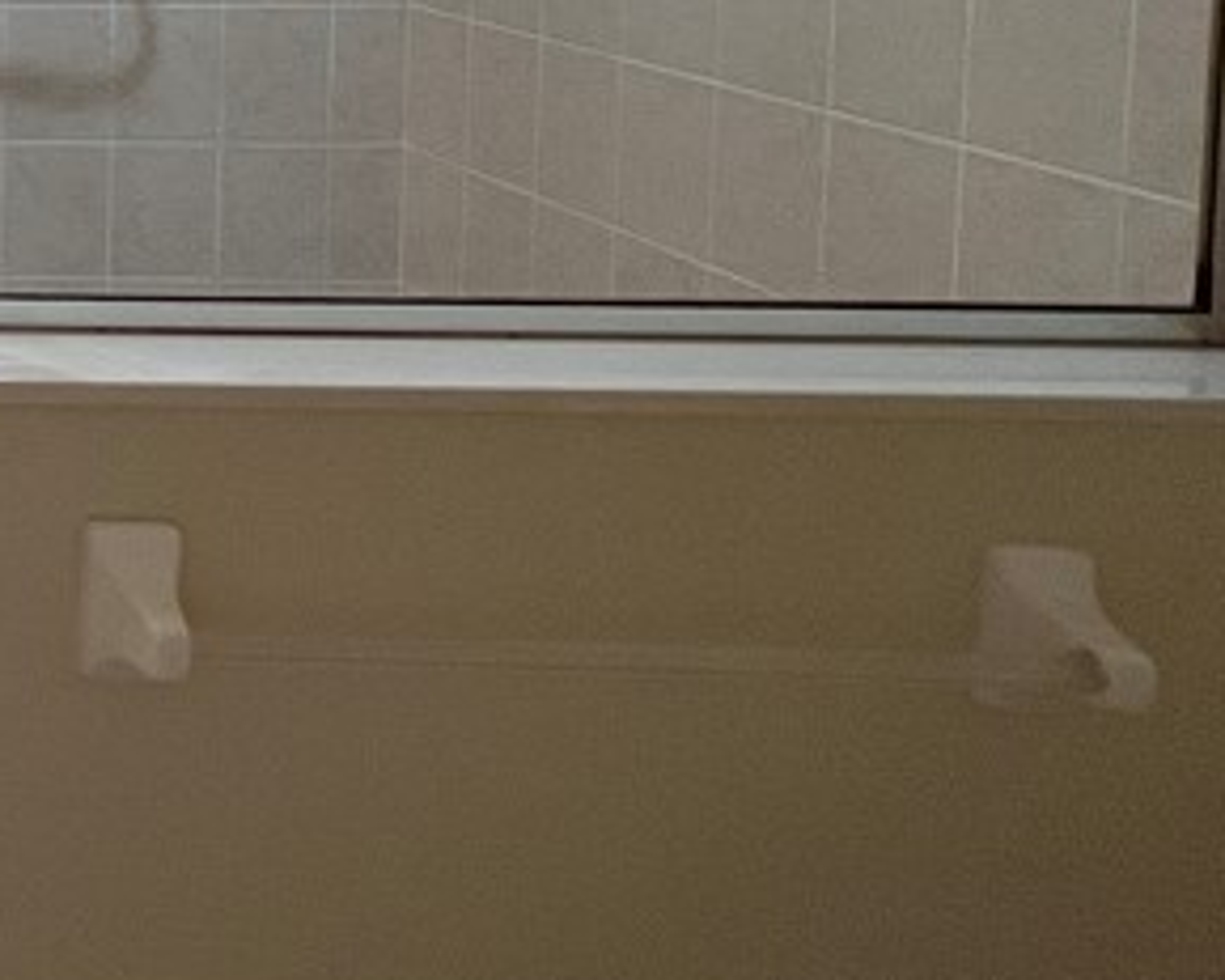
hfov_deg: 26.1
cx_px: -725
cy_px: -110
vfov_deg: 29.9
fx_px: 1631
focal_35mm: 45
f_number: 1.8
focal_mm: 1.57
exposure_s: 1/120
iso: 125
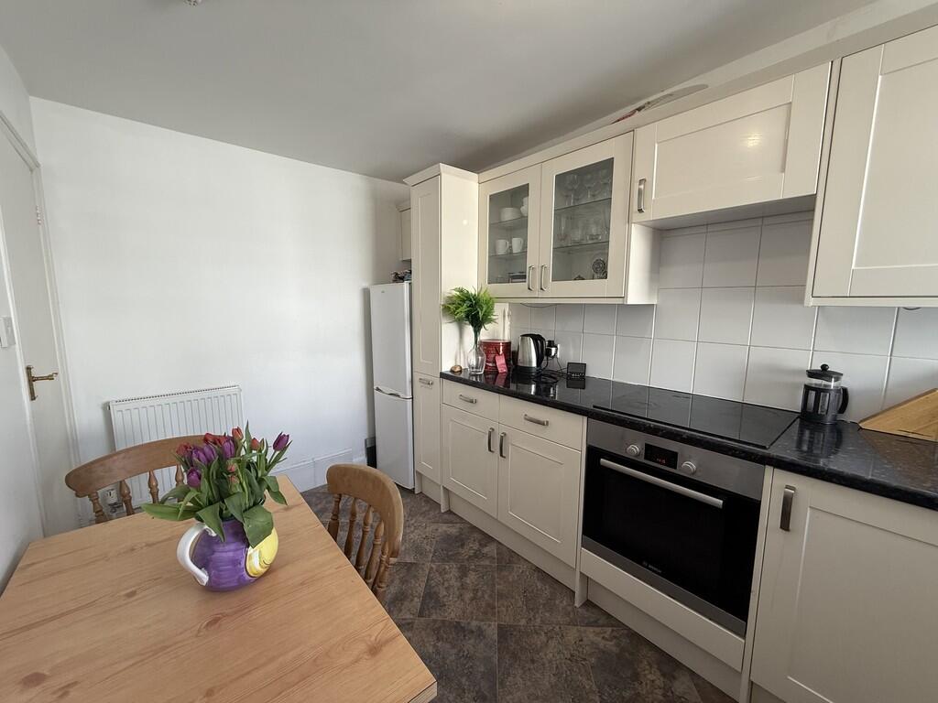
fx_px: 379
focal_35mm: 14
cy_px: 352
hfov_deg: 102.1
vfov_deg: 85.7
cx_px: 469
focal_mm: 2.22
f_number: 2.2
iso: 100
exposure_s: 1/100
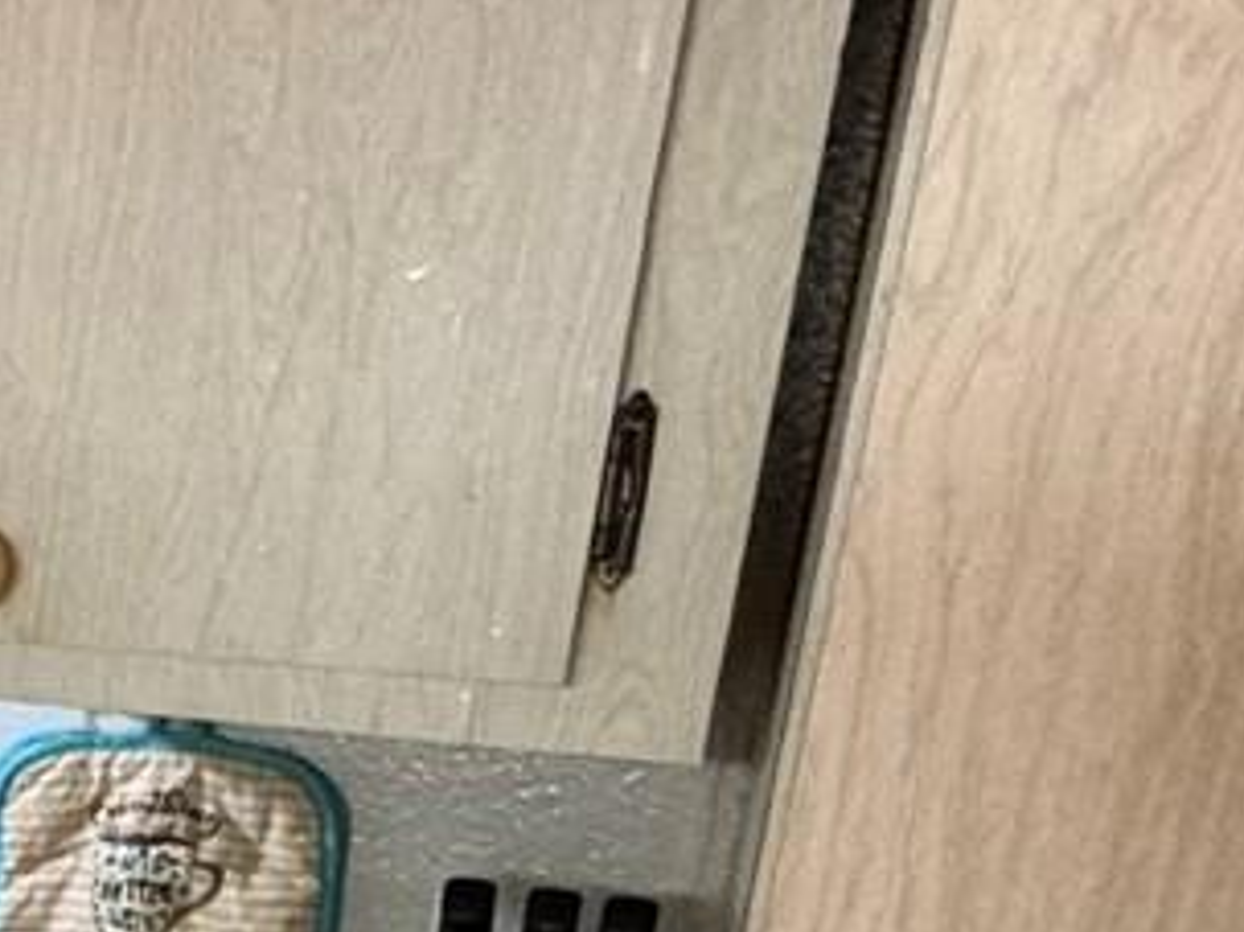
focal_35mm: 74
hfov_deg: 19.2
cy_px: 1006
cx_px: -1055
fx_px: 2658
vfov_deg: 19.1
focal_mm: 2.22
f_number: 2.2
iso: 500
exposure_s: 1/60
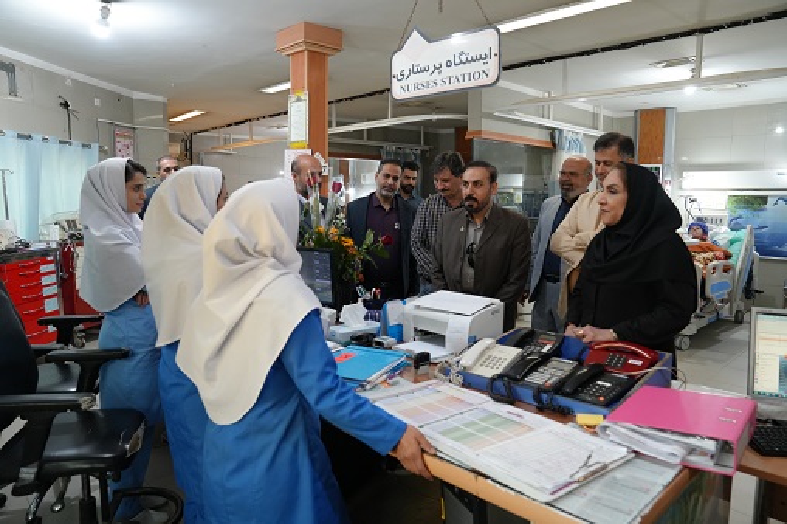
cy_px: 262
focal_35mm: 24
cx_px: 394
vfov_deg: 53.1
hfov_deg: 73.8
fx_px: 524
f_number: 4
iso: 3200
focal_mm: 24
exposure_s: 1/160
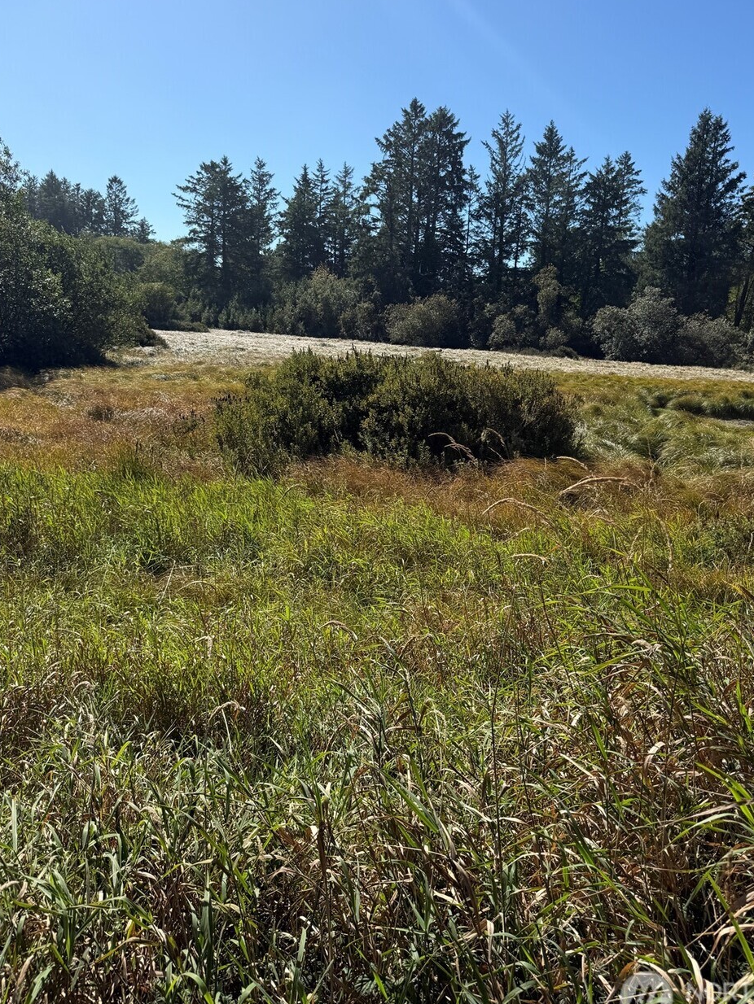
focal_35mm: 28
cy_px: 450
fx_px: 813
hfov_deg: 49.6
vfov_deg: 63.3
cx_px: 429
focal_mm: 6.76
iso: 80
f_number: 1.78
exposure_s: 1/4673
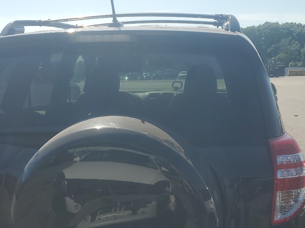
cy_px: 196
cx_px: 113
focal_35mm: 50
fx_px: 441
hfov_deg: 37.9
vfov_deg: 28.2
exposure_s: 1/3333
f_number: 1.5
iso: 50
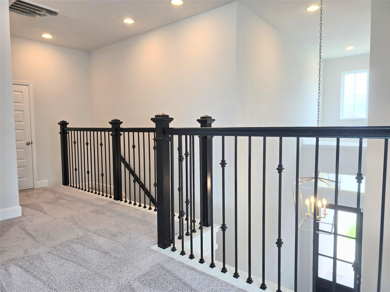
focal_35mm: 23
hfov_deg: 73.9
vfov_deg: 58.9
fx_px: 259
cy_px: 146
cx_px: 195
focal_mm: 6.3
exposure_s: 1/120
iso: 40
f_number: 1.7
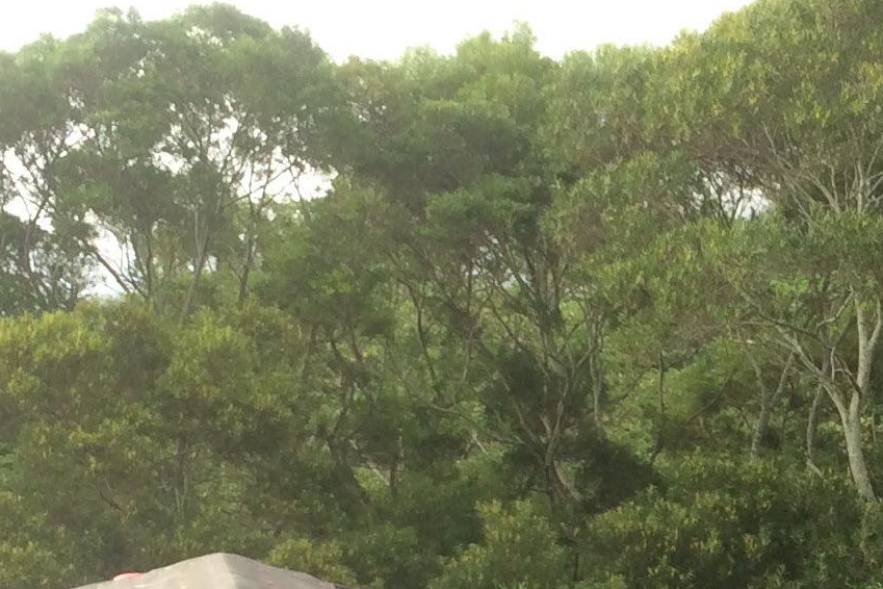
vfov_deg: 11.5
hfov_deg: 17.0
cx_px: 994
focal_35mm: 116
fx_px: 2845
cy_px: 763
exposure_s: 1/130
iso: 32
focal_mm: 4.15
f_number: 2.2
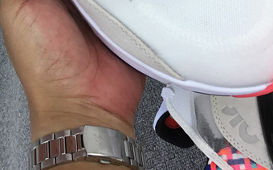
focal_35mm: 87
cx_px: 108
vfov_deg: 14.1
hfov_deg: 23.8
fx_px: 647
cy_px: -82
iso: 25
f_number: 2.4
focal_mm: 3.3
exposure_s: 1/570
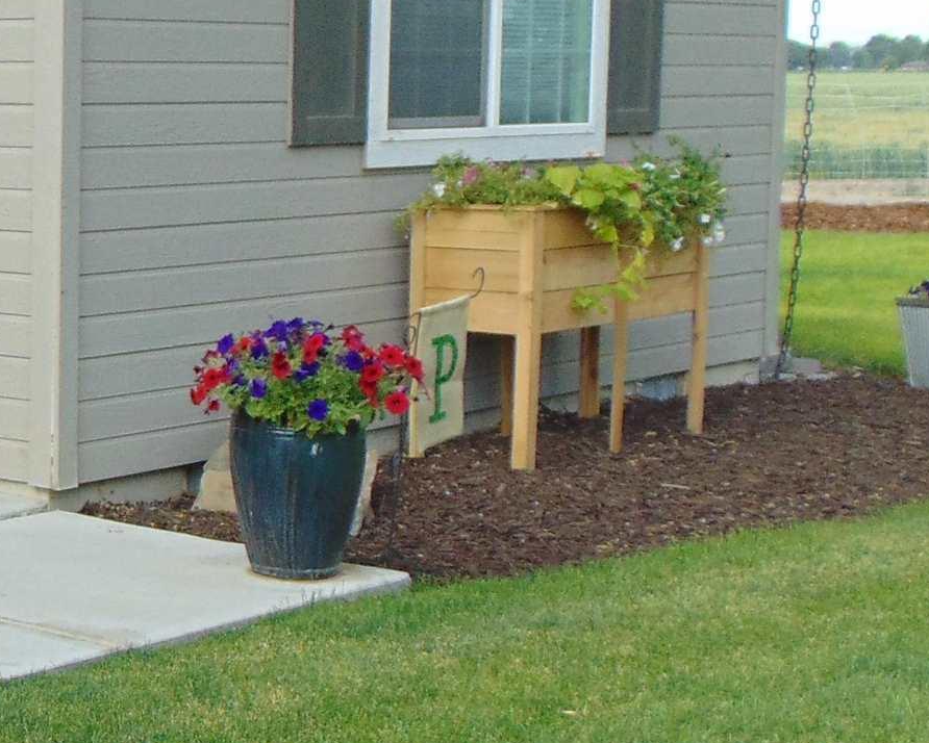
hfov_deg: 20.8
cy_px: 341
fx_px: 2310
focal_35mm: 84
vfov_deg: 18.3
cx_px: -257
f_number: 3
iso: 80
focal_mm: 4.5
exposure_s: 1/500
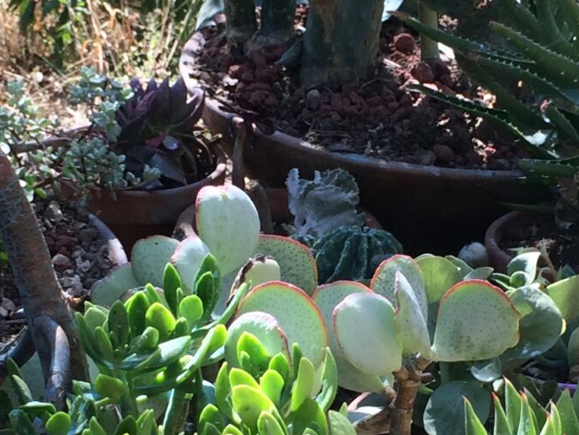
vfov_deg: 13.3
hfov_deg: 17.7
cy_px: 292
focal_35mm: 111
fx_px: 1857
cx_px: 398
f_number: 2.2
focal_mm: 4.15
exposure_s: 1/308
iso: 32
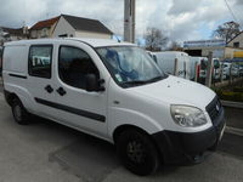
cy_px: 91
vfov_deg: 54.9
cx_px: 122
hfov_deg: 69.4
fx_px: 175
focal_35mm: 25
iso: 80
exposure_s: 1/800
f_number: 3.7
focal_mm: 4.5
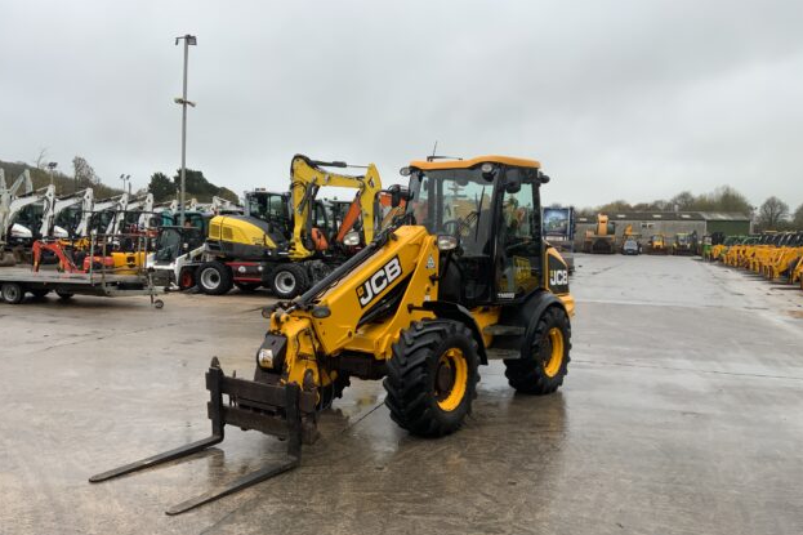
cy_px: 307
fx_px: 691
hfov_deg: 60.3
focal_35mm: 31
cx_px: 405
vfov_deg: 42.2
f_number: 1.8
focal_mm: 3
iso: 16
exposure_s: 1/403
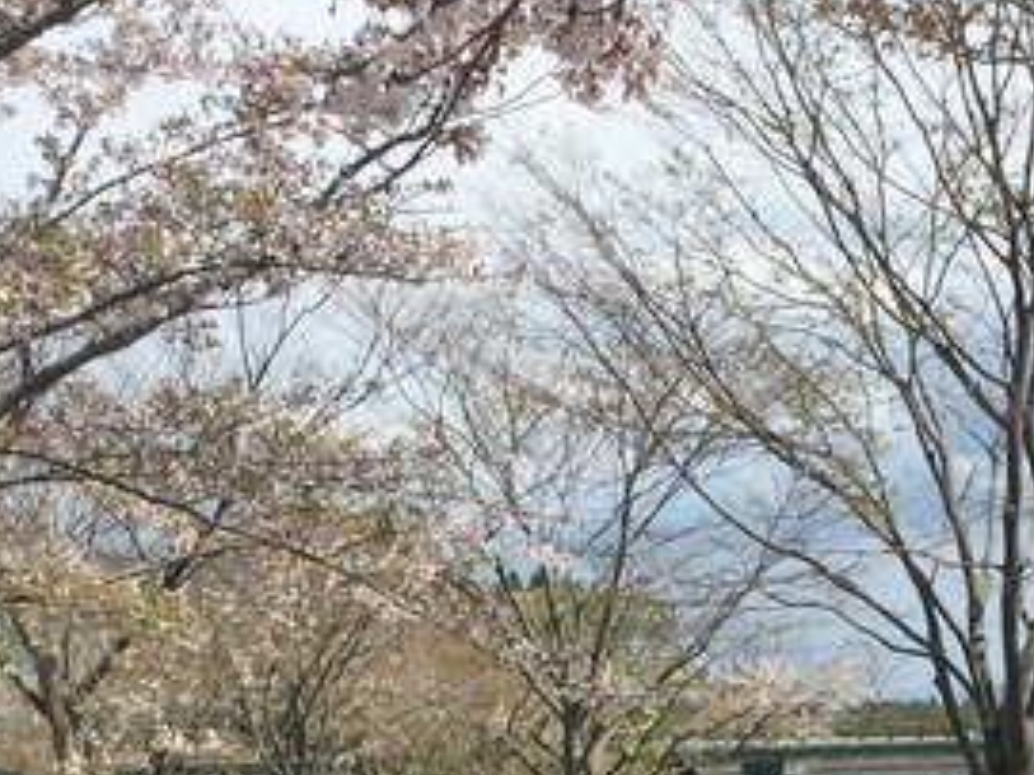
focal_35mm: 107
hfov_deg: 18.2
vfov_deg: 13.5
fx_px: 3195
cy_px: 890
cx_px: 847
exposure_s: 1/2475
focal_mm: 4.15
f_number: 2.2
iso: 32
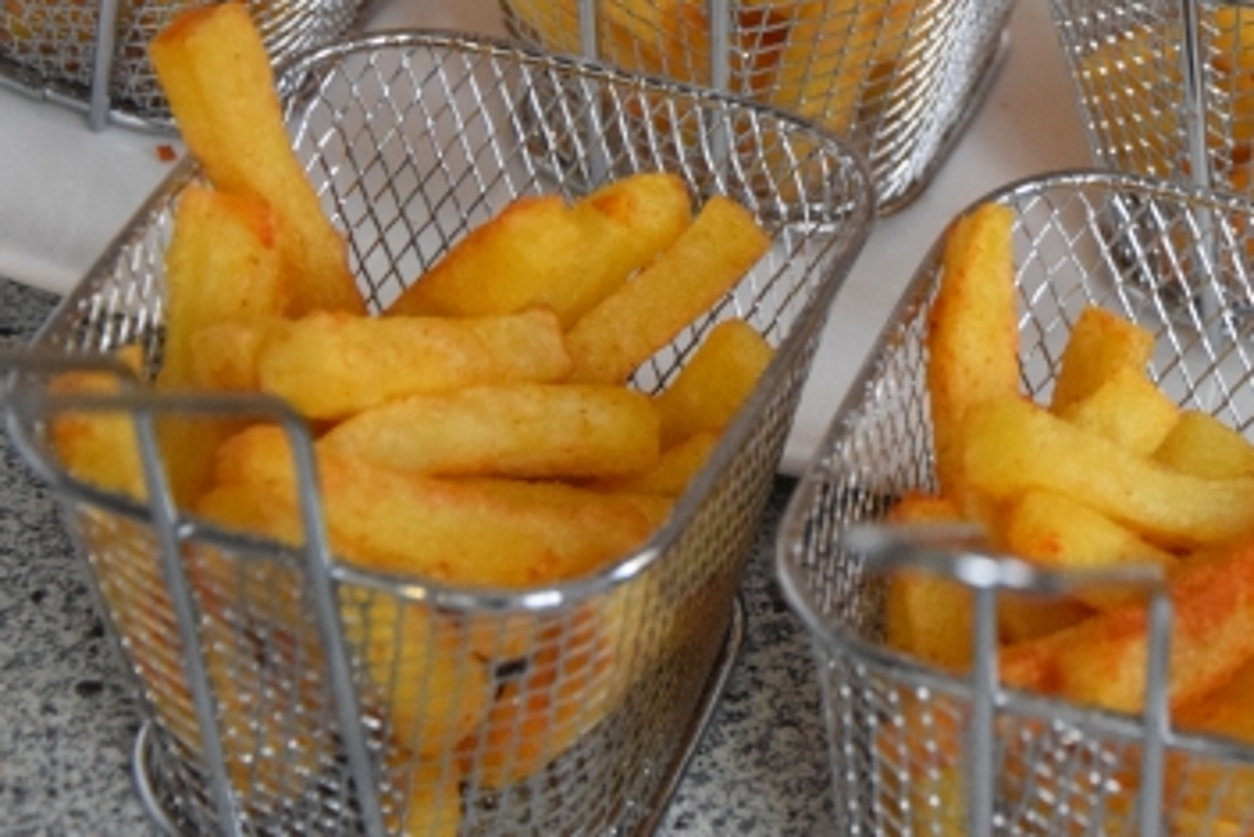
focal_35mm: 143
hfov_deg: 14.2
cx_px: 1054
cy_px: 55
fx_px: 4983
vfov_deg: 9.6
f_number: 4.8
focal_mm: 42
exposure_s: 1/30
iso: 3200
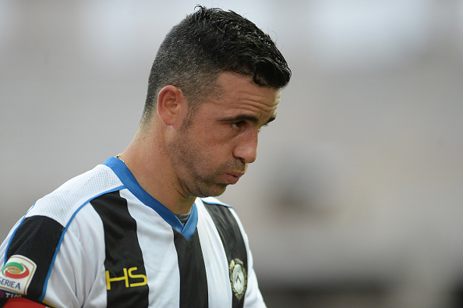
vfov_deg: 4.6
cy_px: 154
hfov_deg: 6.9
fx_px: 3855
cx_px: 232
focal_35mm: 300
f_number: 2.8
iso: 2500
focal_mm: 300
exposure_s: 1/2500
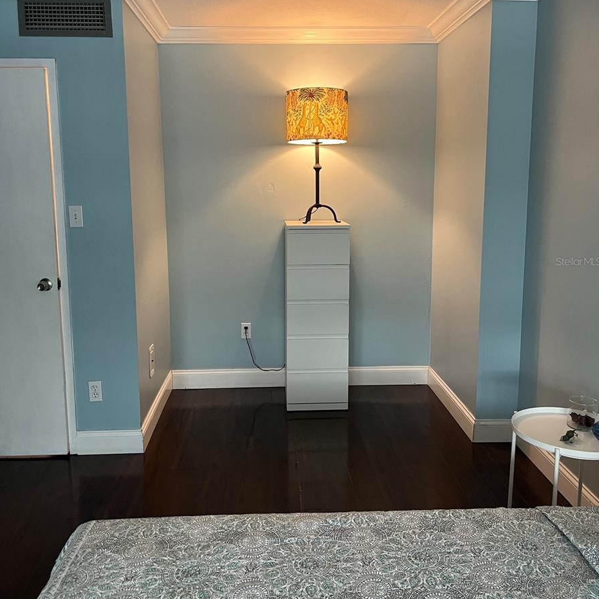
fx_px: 607
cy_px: 261
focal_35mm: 31
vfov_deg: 52.4
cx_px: 301
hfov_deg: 52.5
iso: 160
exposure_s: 1/60
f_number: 1.6
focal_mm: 5.1
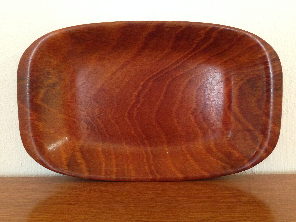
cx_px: 148
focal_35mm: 33
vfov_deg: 42.9
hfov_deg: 55.4
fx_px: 282
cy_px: 111
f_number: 2.4
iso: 320
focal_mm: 4.12
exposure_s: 1/20
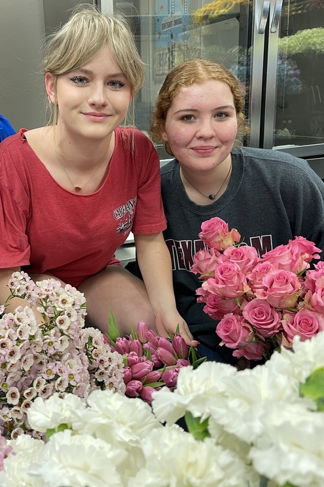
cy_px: 242
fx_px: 473
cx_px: 84
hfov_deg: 37.0
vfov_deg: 54.4
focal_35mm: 35
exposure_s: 1/60
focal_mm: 5.1
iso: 125
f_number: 1.6
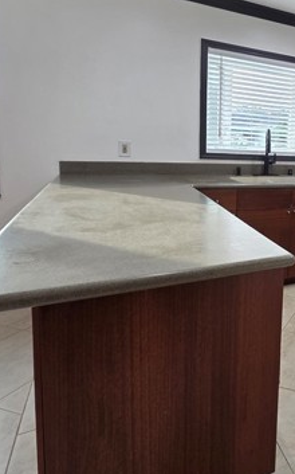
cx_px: 330
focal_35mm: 25
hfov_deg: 39.5
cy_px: 181
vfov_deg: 71.5
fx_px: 322
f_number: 2.2
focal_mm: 2.2
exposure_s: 1/120
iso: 100
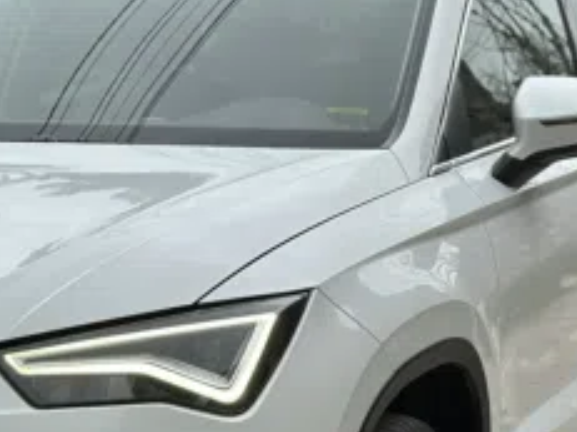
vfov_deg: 11.1
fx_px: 2216
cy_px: 367
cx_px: 70
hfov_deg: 14.7
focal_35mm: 133
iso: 100
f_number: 1.78
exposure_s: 1/2469
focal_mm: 6.86
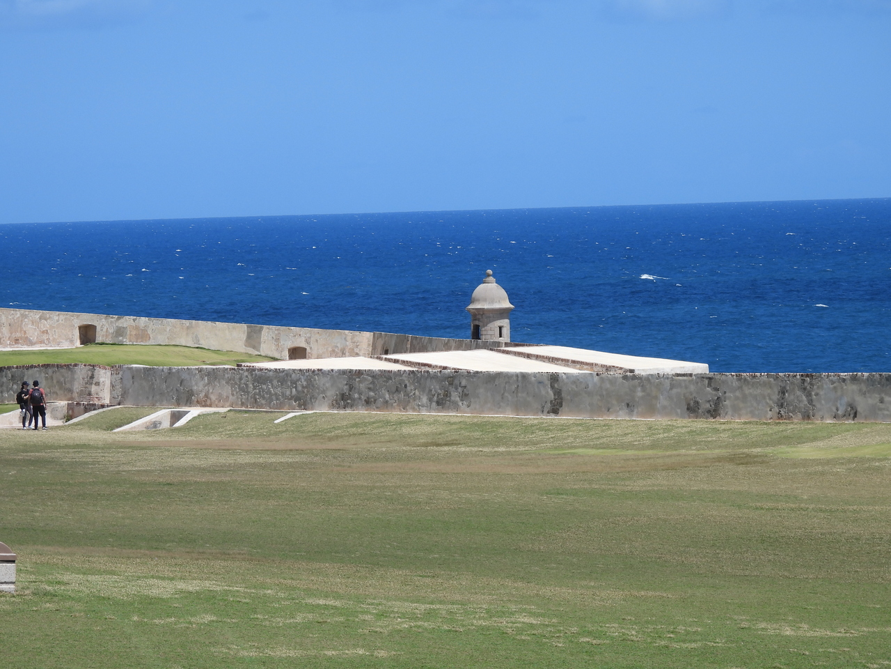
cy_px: 334
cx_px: 446
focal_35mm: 240
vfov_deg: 6.2
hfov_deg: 8.2
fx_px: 6177
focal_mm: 42.8
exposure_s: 1/1000
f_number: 4.5
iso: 100
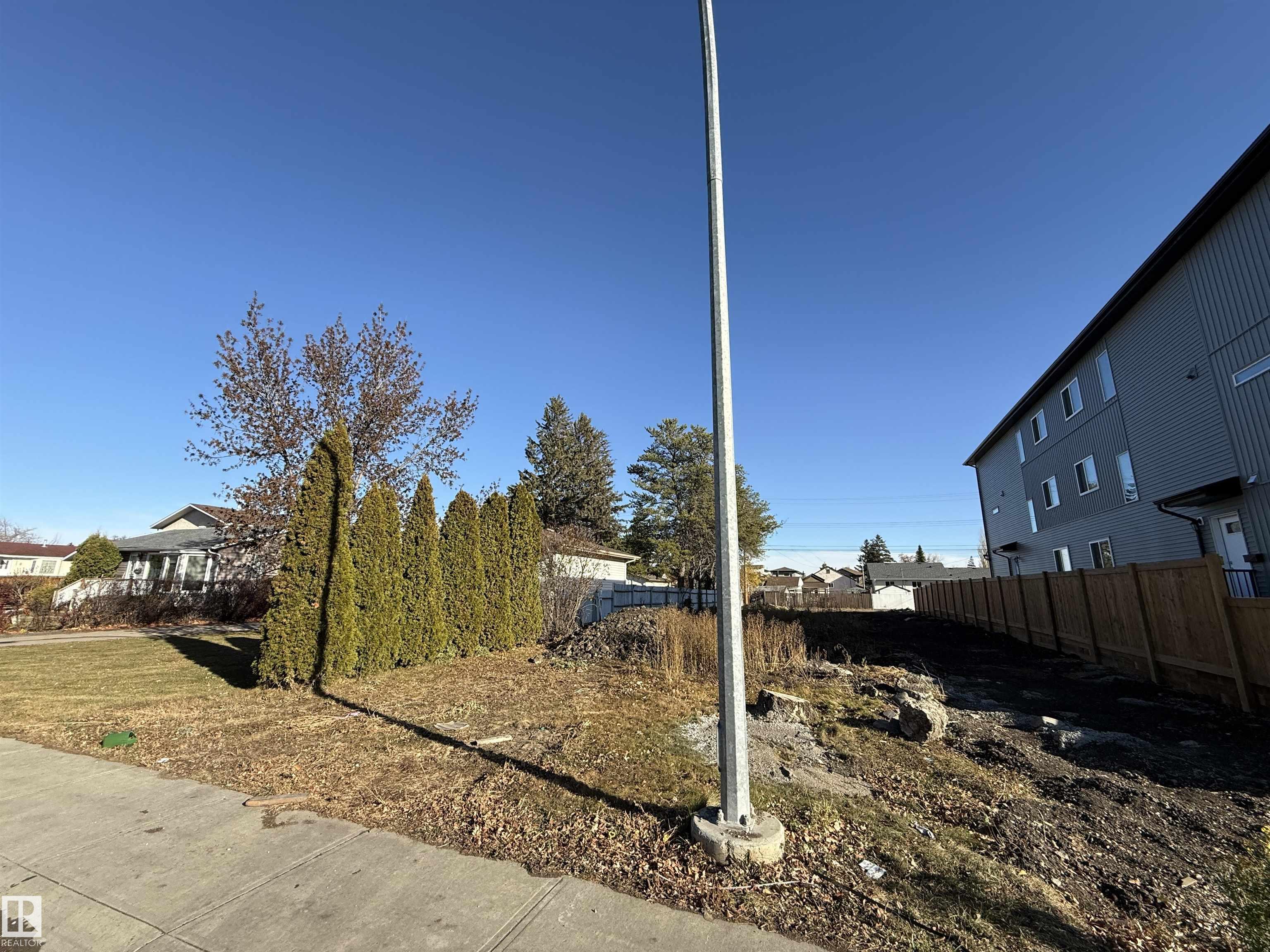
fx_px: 514
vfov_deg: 85.7
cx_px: 635
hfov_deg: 102.1
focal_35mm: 14
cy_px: 476
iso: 50
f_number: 2.2
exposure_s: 1/1497
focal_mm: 2.22
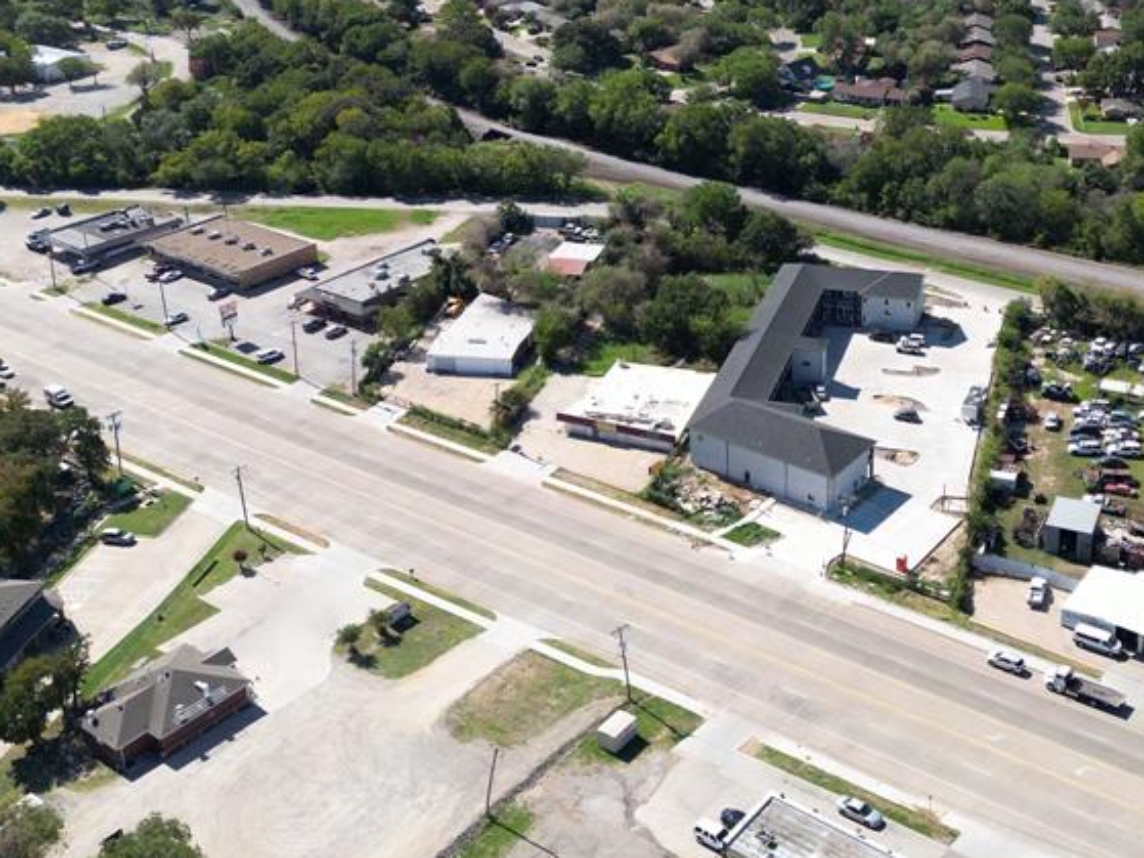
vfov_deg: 32.1
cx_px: 794
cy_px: 188
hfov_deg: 42.2
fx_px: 1454
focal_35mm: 44
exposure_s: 1/2000
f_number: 1.7
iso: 110
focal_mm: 6.72
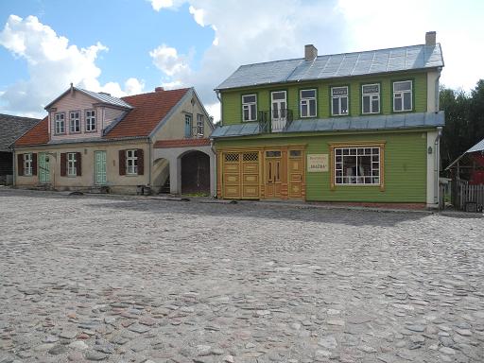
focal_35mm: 32
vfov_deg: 44.2
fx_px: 447
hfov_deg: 56.8
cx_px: 242
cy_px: 182
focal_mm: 6.8
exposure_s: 1/1000
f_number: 3.2
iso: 100
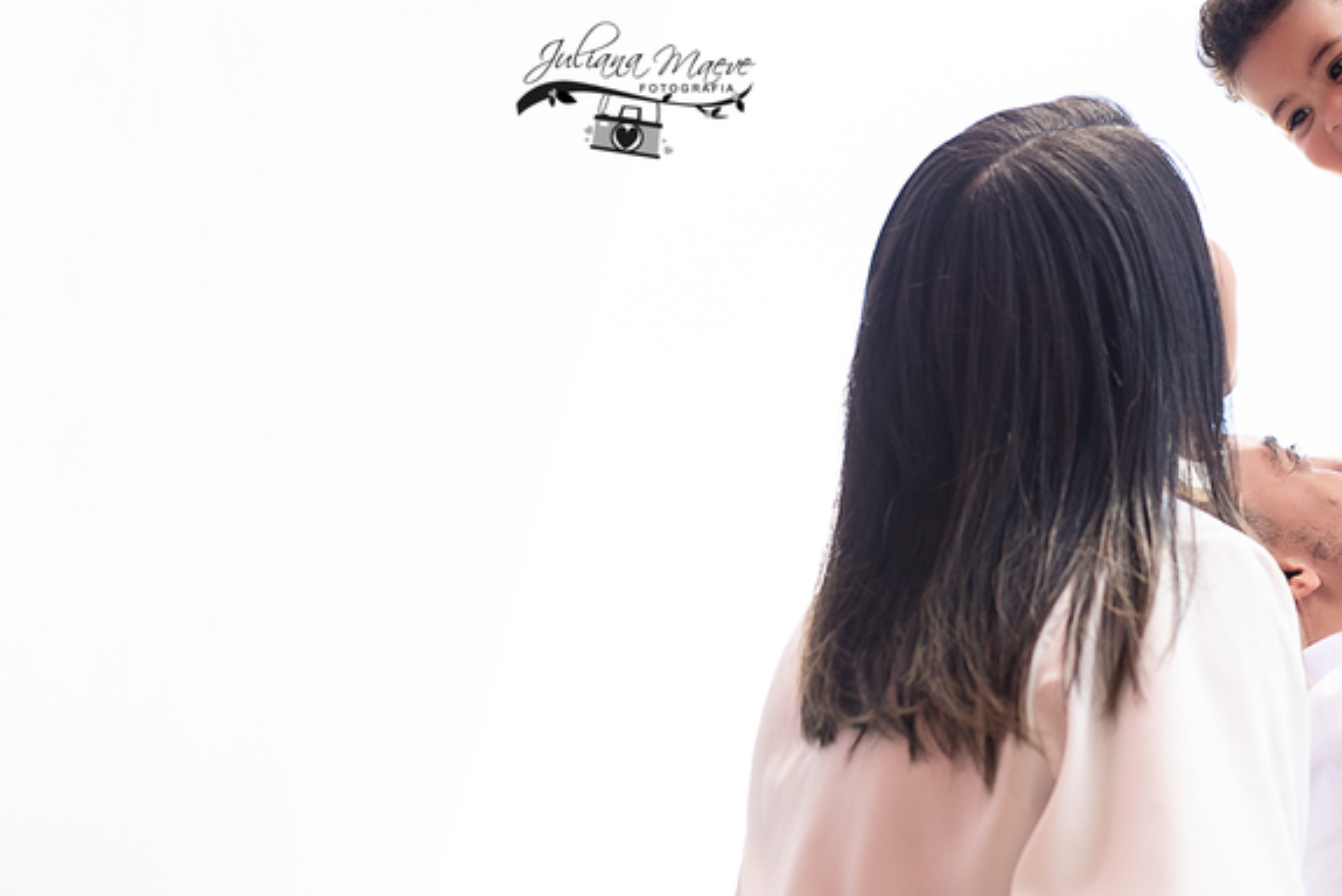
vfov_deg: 18.7
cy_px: 316
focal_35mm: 73
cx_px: 1134
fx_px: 2723
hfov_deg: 27.0
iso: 125
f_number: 3.5
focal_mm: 35
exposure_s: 1/400
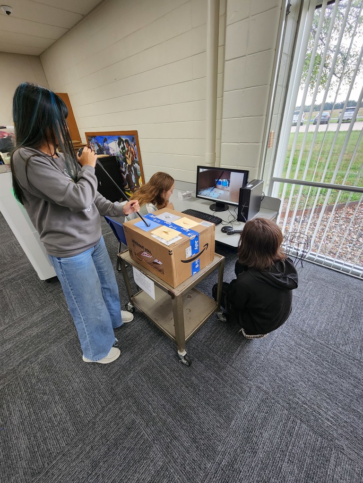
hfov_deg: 89.9
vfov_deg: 106.2
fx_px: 182
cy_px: 242
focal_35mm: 13
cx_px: 182
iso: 250
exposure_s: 1/60
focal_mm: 2.2
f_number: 2.2
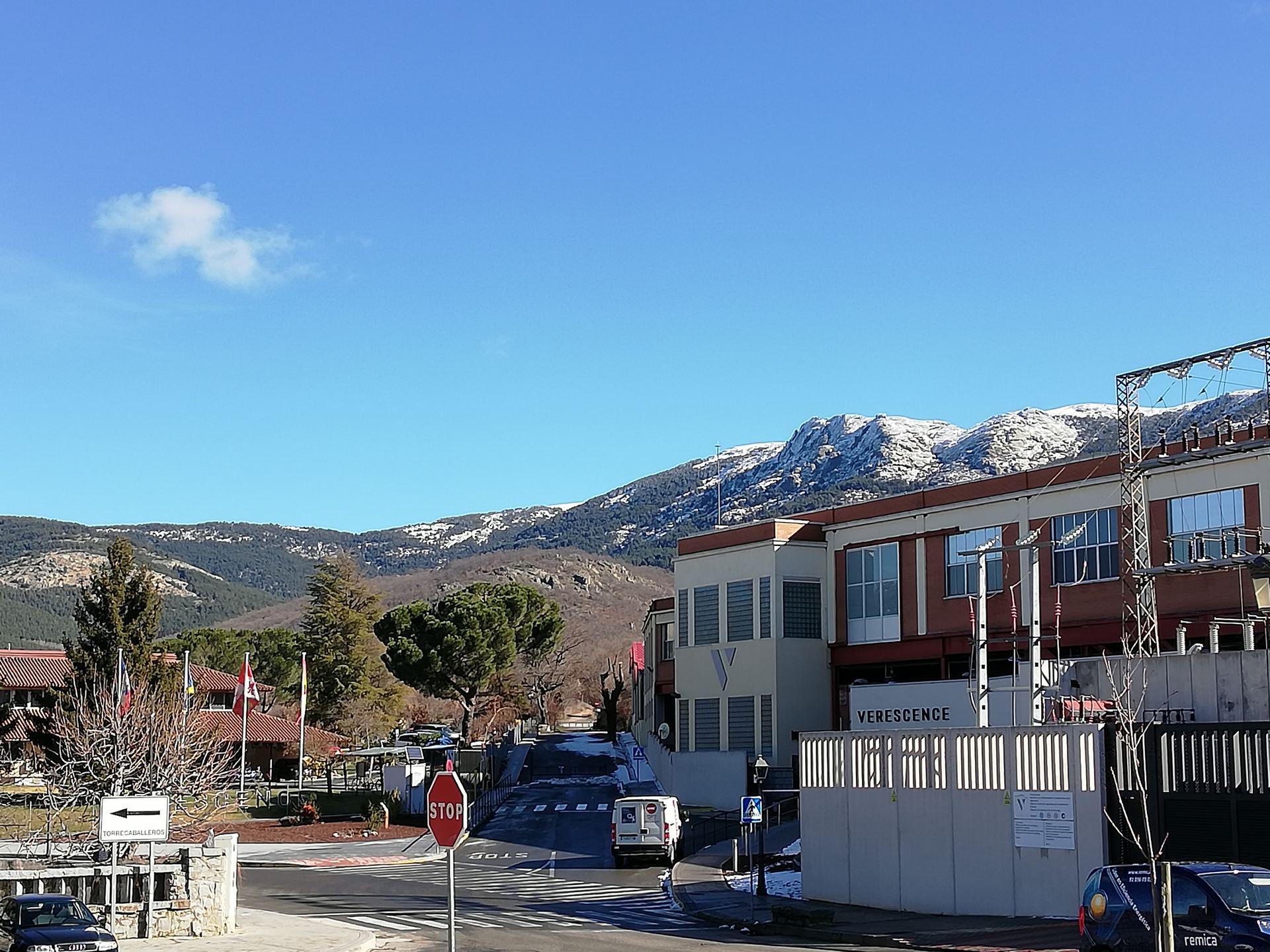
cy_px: 476
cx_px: 635
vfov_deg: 25.2
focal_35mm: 58
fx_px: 2128
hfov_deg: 33.2
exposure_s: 1/759
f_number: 2.2
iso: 50
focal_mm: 3.81
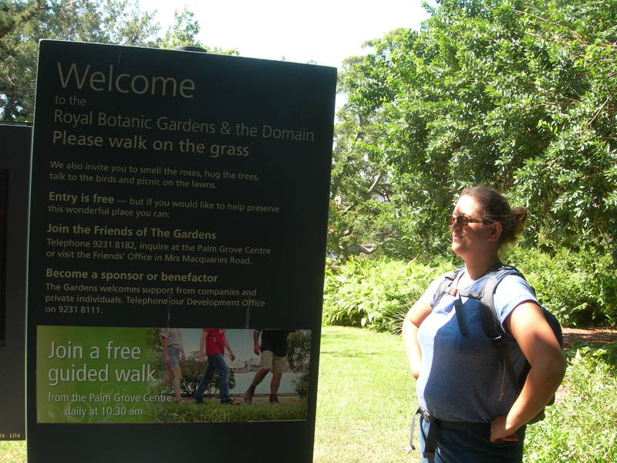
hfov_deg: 49.0
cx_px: 308
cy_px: 232
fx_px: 677
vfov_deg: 37.7
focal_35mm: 38
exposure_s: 1/97.3
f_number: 4.8
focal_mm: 7.8
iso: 50
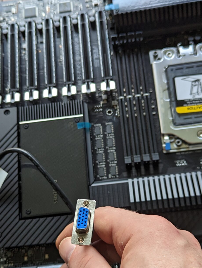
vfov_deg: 38.0
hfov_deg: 29.2
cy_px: 160
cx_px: 96
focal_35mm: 50
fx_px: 388
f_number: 1.85
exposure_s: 1/37.4
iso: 89
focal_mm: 6.81
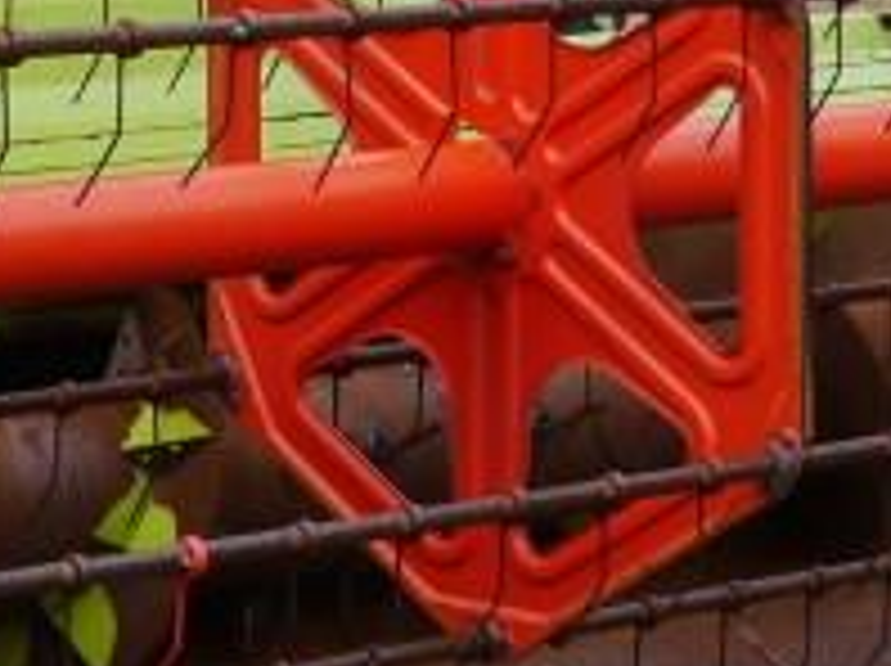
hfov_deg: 9.5
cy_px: -364
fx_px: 5322
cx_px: 81
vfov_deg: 7.0
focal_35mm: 207
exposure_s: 1/160
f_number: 5.6
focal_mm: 20
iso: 160
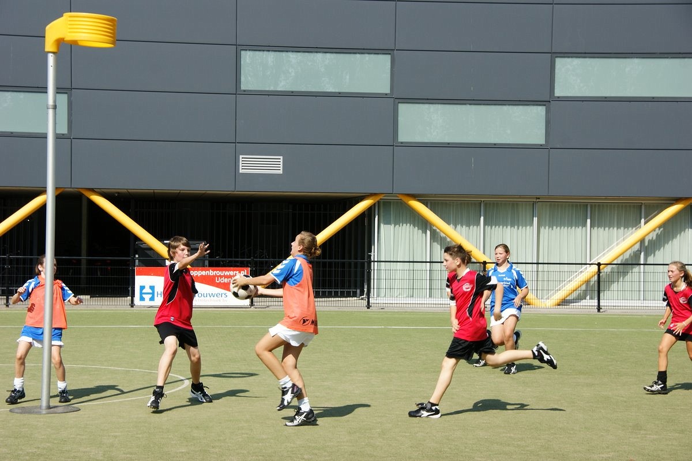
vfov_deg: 16.5
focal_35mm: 82
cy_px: 230
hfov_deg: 24.6
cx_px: 346
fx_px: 1585
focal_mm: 55
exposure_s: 1/400
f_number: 9
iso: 200
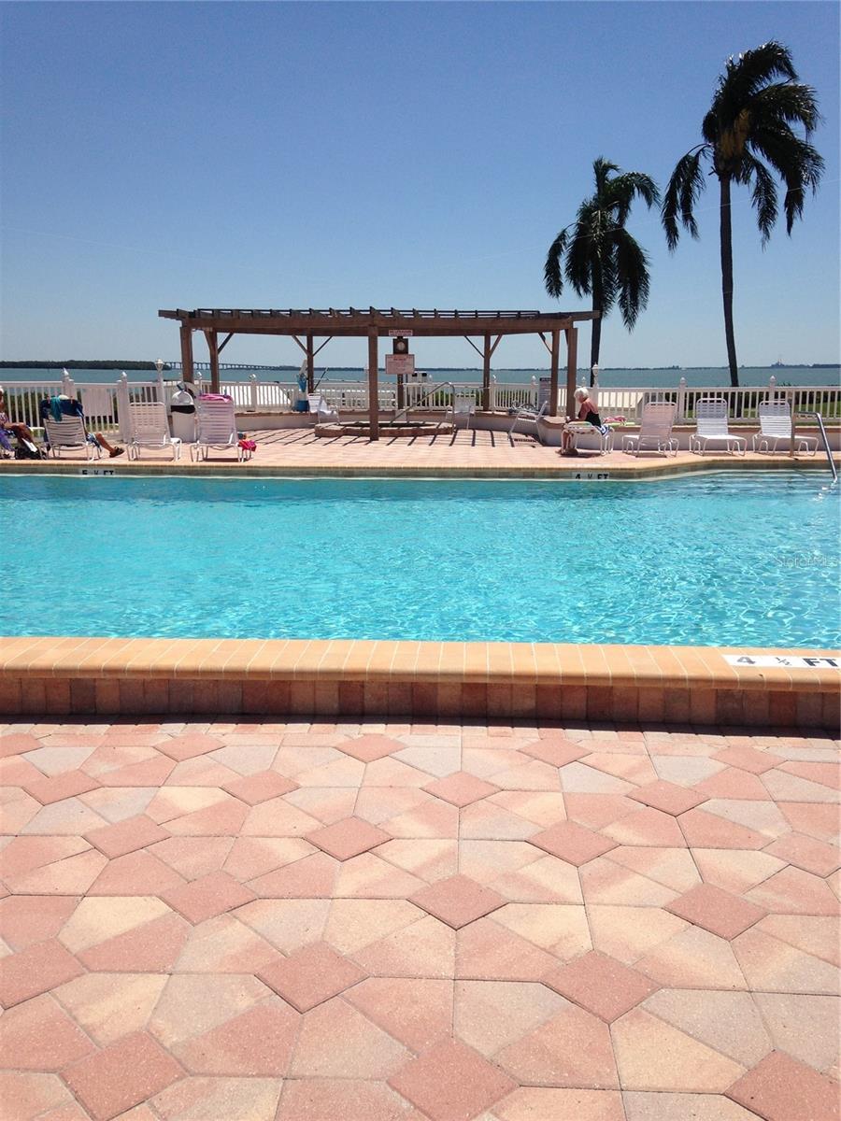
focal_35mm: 33
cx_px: 420
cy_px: 560
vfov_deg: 55.4
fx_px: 1069
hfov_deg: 42.9
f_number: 2.4
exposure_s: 1/3195
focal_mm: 4.12
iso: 50
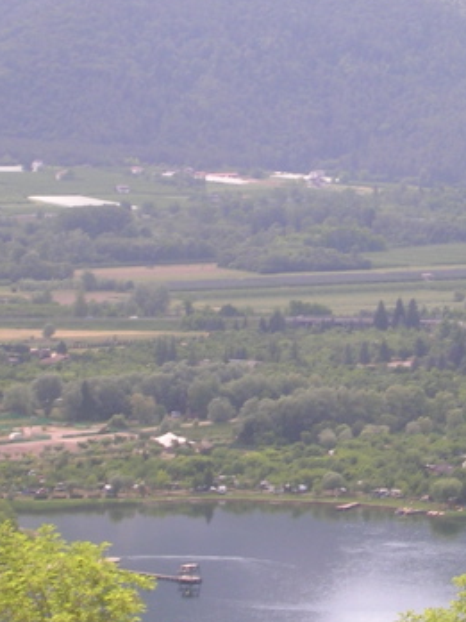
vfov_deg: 10.2
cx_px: 304
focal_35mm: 193
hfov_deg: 7.7
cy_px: 161
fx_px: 3464
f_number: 4.9
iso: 50
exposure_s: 1/113
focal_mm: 16.2
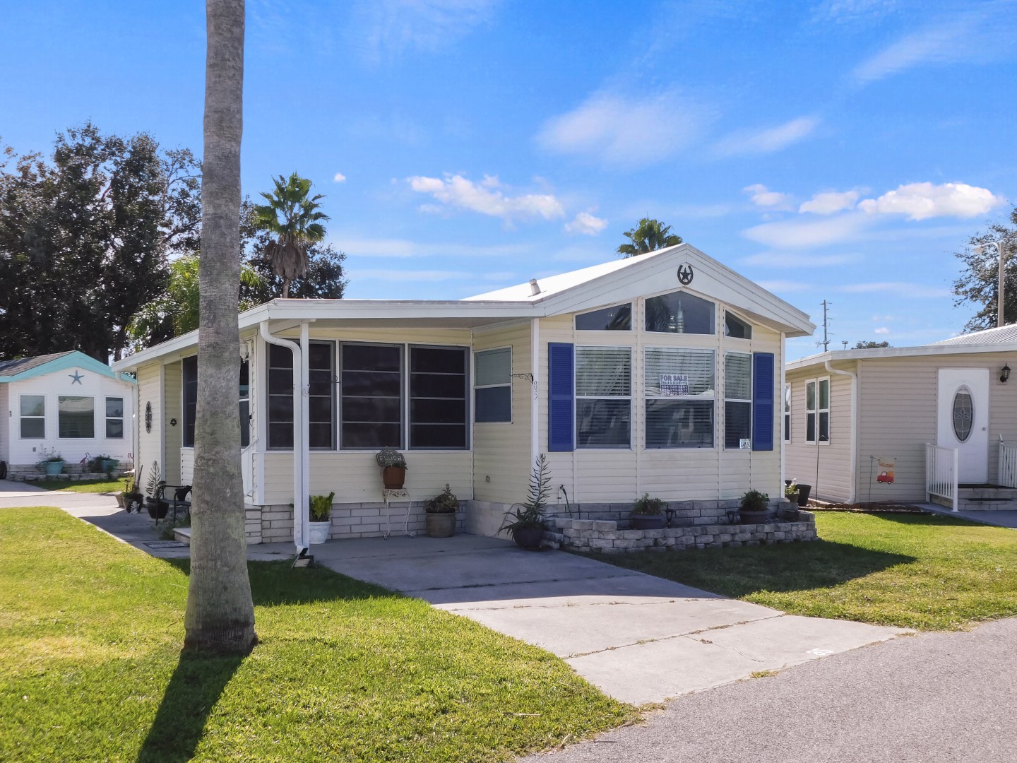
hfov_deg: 51.4
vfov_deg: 39.7
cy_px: 382
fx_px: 1058
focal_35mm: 36
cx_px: 508
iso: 125
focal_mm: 6.3
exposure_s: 1/800
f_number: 3.5
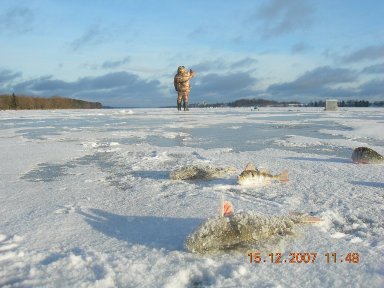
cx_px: 192
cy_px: 144
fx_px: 422
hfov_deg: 49.0
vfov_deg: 37.7
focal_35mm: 38
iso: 50
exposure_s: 1/382
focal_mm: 7.8
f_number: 4.8
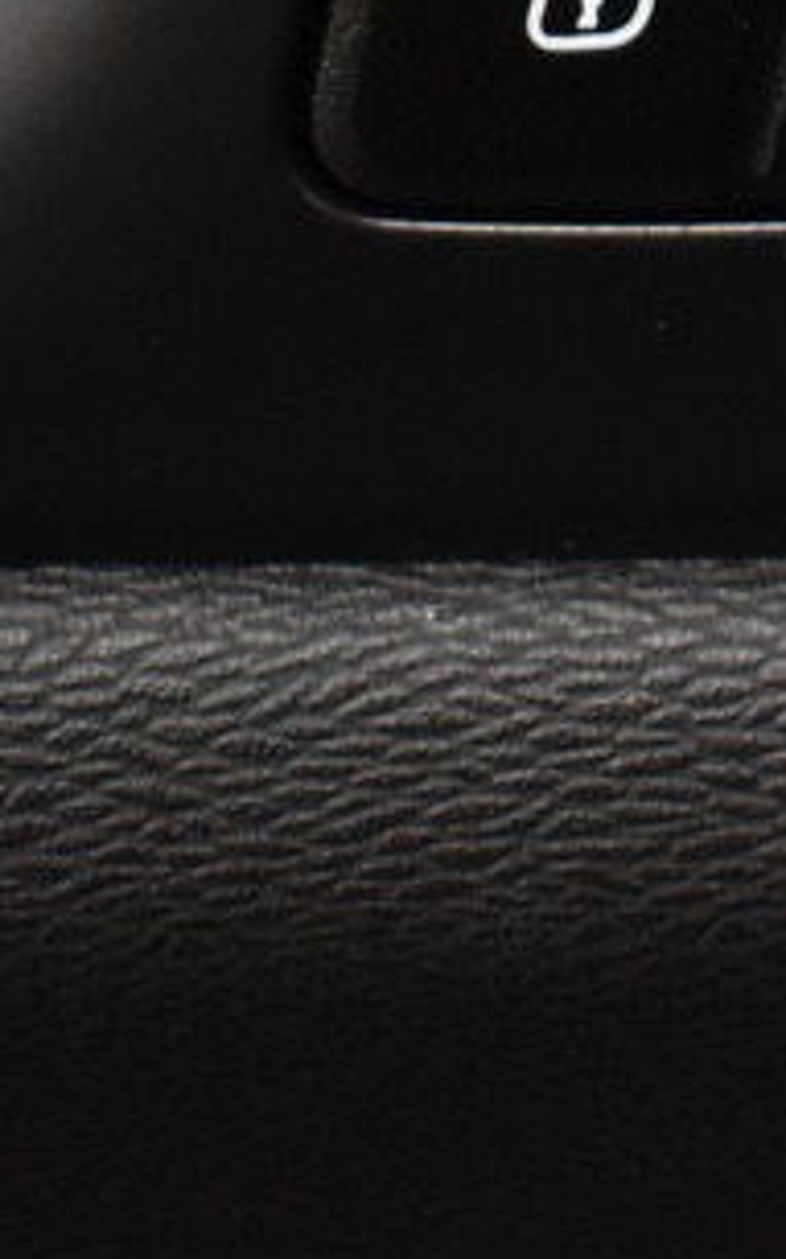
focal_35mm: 194
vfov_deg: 10.3
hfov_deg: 6.6
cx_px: 1325
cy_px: -876
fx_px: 6655
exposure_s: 1/40
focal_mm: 24
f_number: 3.8
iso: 1100
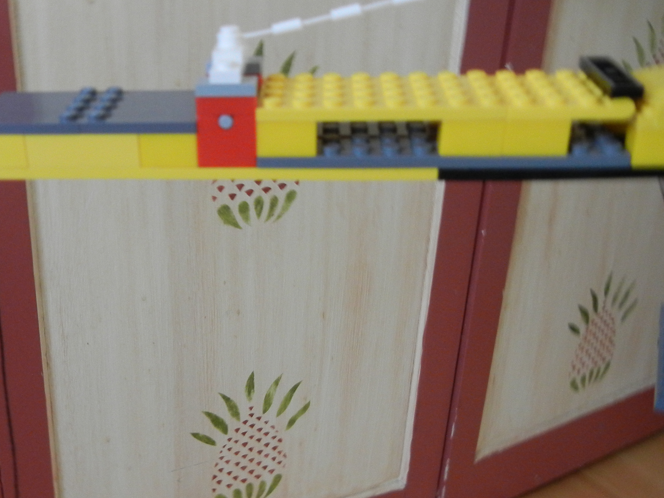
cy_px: 311
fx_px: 902
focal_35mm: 47
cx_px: 189
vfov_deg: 30.8
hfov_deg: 39.6
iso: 400
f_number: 3.5
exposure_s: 1/10.1
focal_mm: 5.4
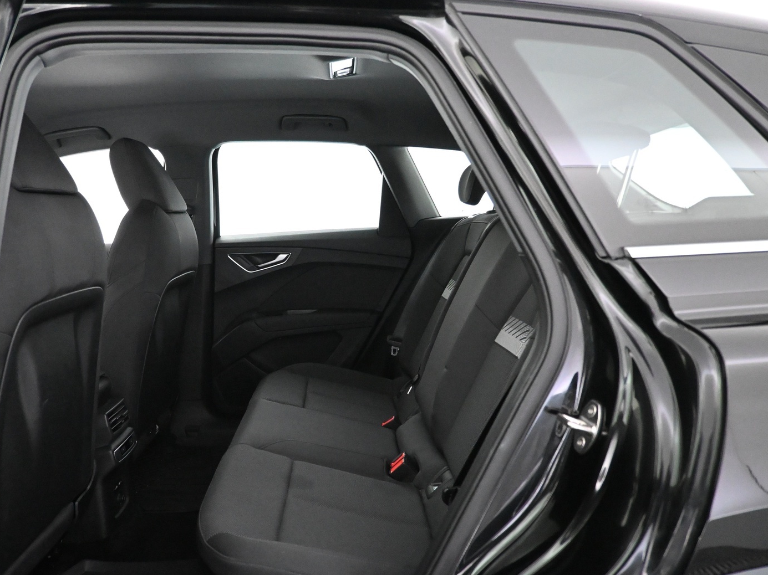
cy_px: 296
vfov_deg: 51.3
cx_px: 344
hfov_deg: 65.2
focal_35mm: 27
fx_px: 599
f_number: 3.5
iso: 7200
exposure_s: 1/60
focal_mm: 16
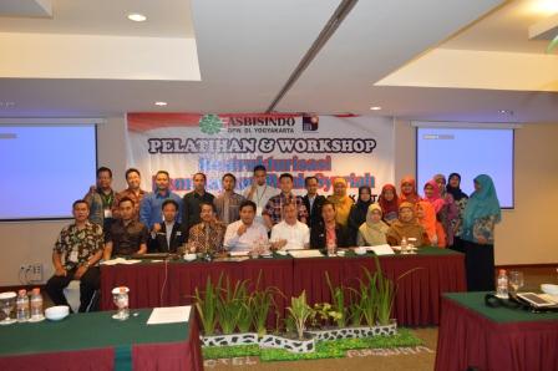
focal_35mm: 27
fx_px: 418
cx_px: 279
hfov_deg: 67.4
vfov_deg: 47.9
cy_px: 186
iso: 1600
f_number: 3.5
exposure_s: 1/60
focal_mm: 18
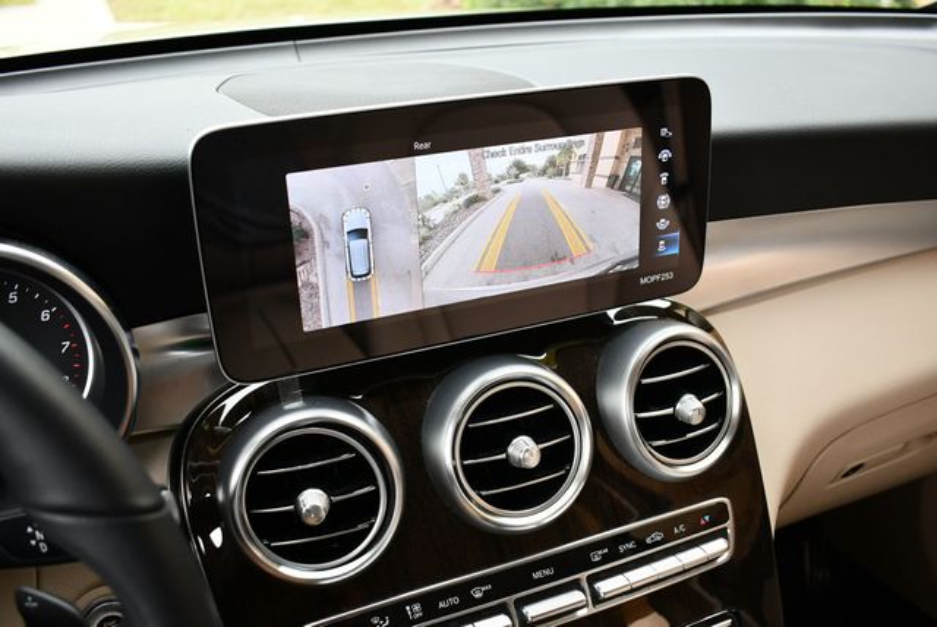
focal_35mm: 36
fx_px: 938
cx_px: 468
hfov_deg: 53.1
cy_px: 314
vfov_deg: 36.9
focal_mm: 18
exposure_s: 1/250
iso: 500
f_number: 3.5
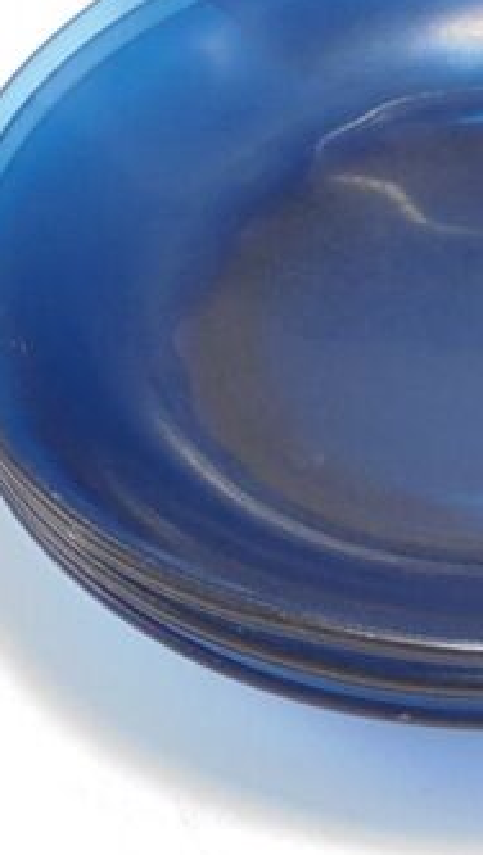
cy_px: -8
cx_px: 533
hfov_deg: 11.9
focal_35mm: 100
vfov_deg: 20.6
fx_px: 2271
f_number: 4
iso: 100
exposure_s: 1/30
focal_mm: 6.1
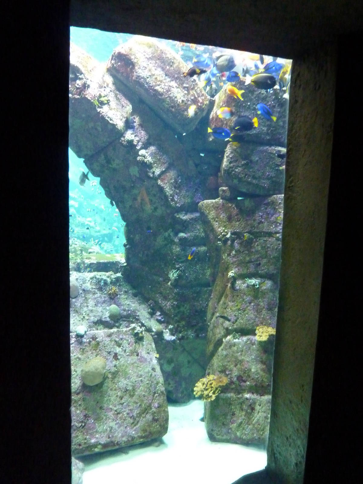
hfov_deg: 54.9
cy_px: 242
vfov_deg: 69.4
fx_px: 350
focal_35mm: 25
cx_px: 182
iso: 800
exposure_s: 1/30
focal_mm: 4.1
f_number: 3.3
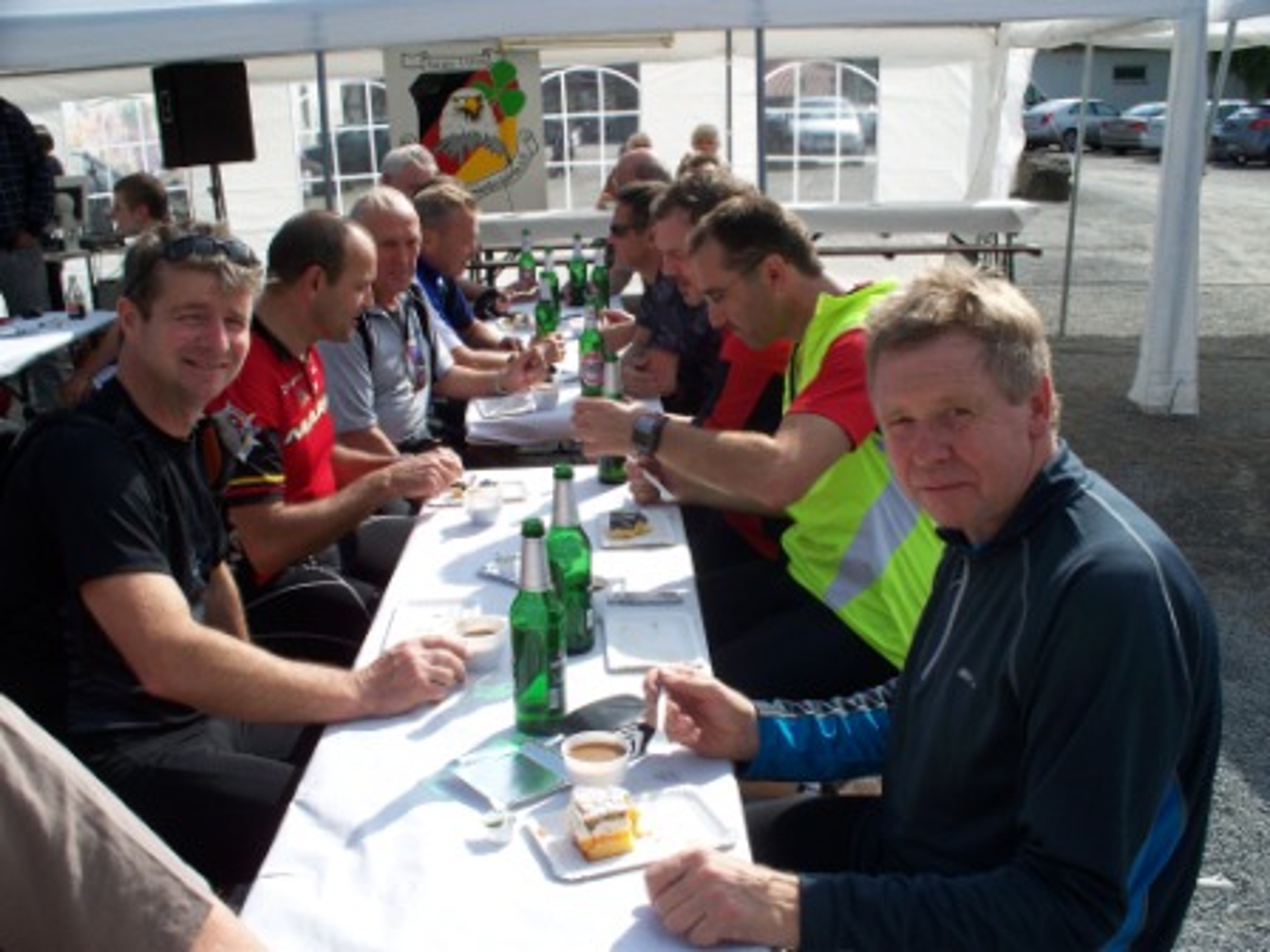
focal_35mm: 36
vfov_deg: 39.7
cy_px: 476
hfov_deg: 51.4
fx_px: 1321
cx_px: 635
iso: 64
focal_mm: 7.54
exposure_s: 1/320
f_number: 5
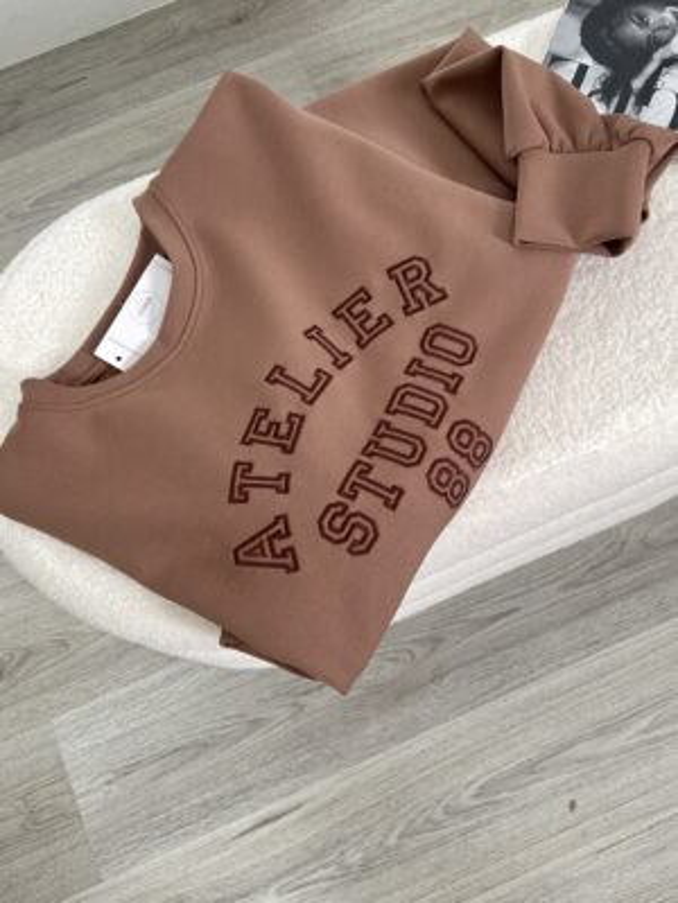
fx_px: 679
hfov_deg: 53.1
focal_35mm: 26
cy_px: 452
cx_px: 339
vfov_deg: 67.3
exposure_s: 1/121
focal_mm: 5.7
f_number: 1.5
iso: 100
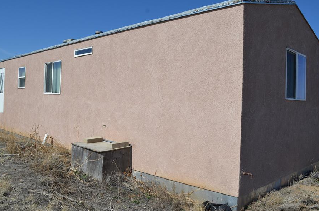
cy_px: 97
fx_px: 274
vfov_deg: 42.1
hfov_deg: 60.4
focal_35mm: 31
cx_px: 157
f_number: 9
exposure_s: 1/320
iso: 100
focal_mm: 18
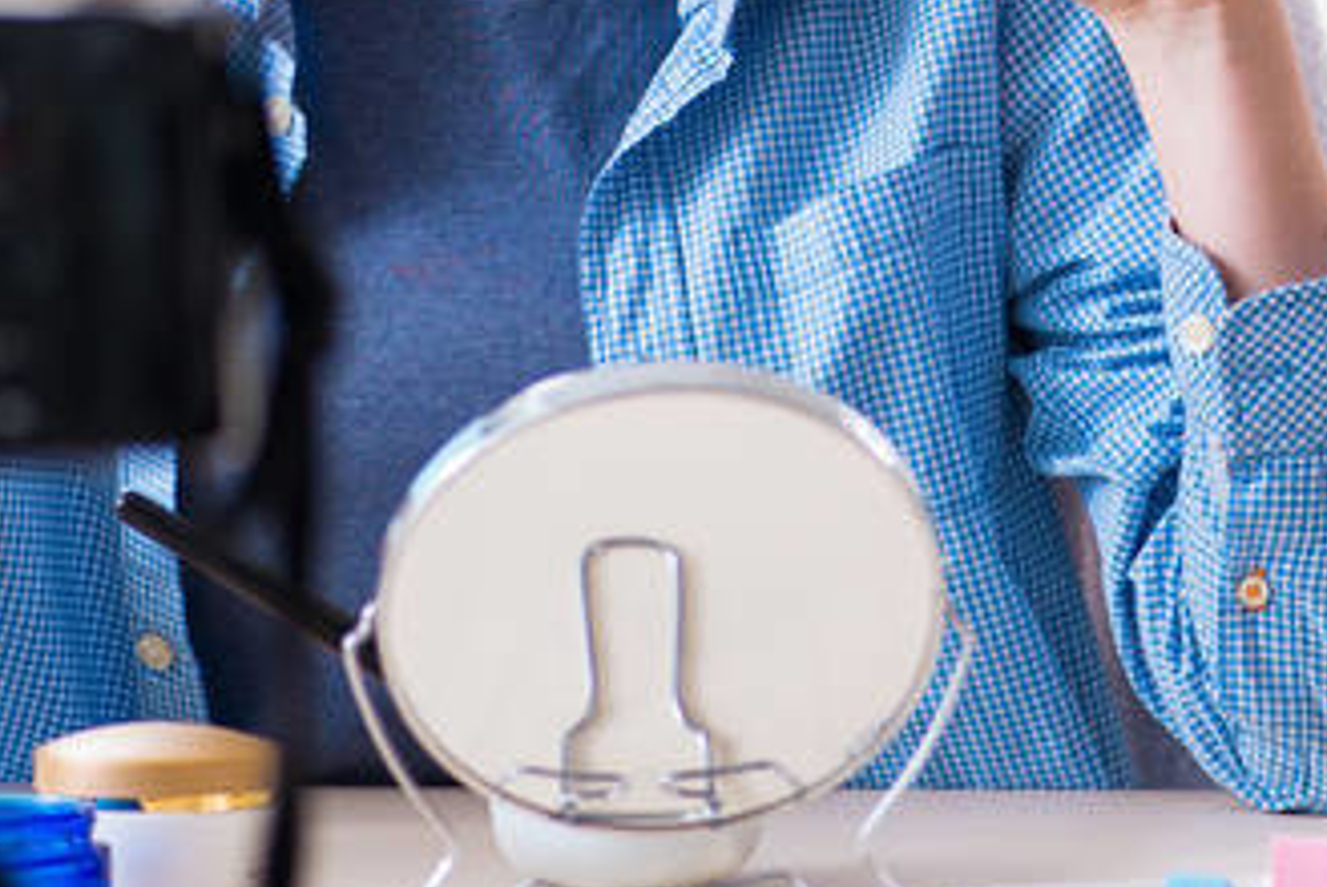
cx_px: 901
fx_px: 12027
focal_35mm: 326
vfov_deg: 4.2
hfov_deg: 6.3
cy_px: -163
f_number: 5
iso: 160
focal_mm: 105
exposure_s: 1/100
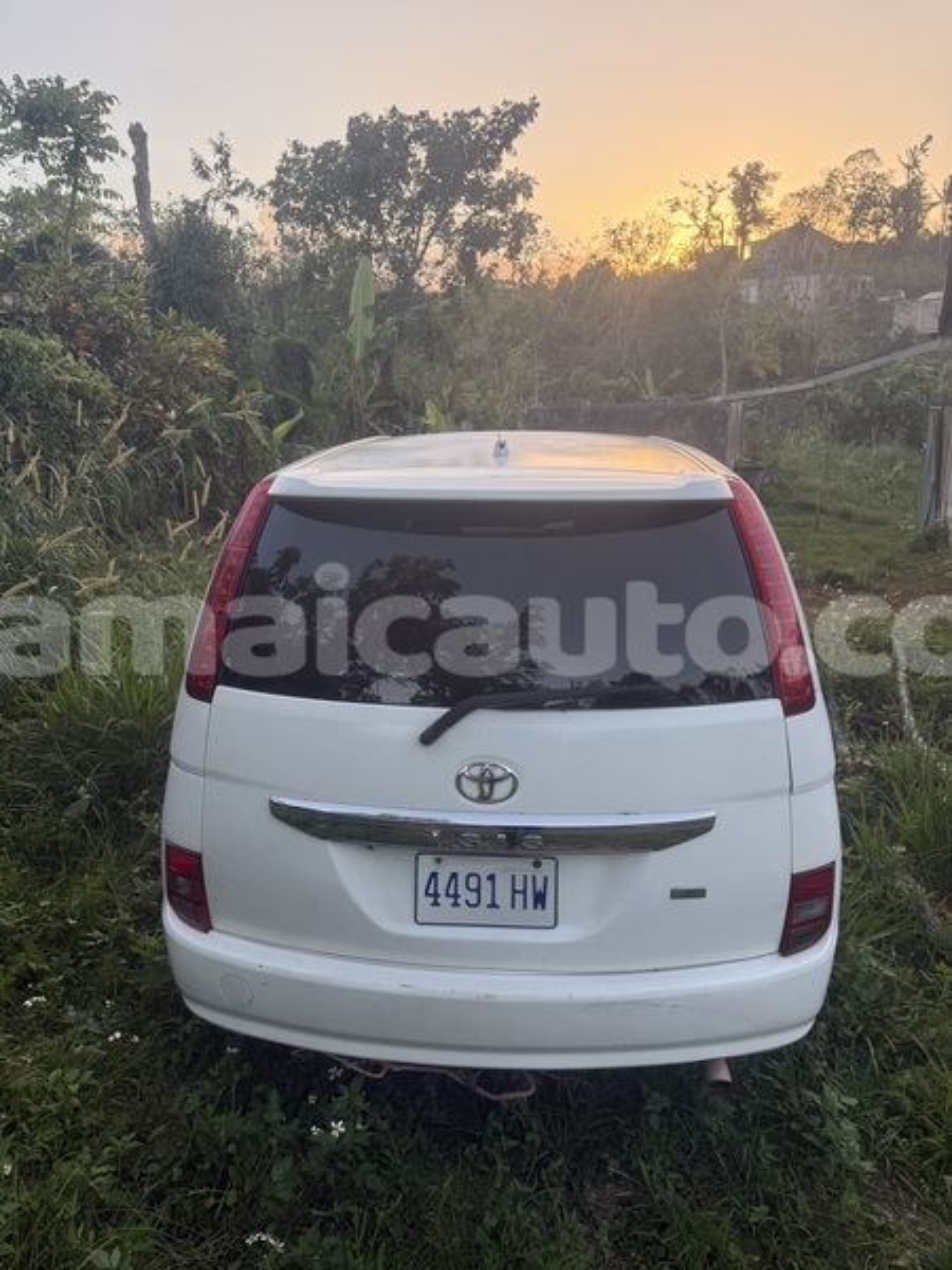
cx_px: 476
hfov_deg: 56.8
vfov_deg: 71.6
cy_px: 635
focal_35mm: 24
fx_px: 880
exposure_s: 1/453
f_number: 1.78
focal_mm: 6.76
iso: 100
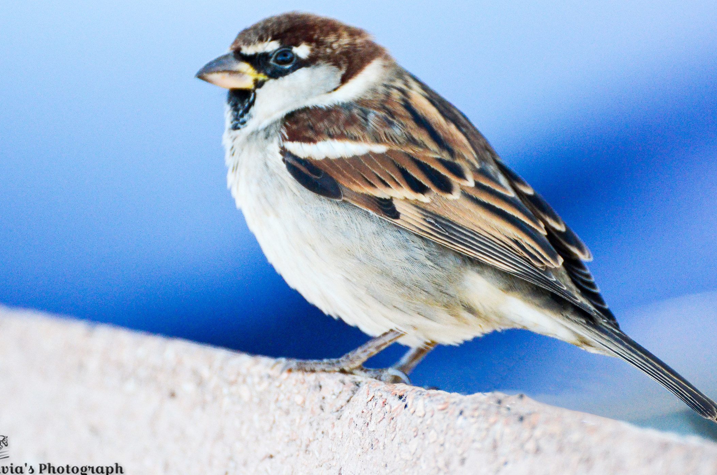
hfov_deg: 4.0
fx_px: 10215
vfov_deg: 2.7
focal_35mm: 514
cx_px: 376
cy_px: 211
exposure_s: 1/1250
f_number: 5.6
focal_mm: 300
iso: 2500
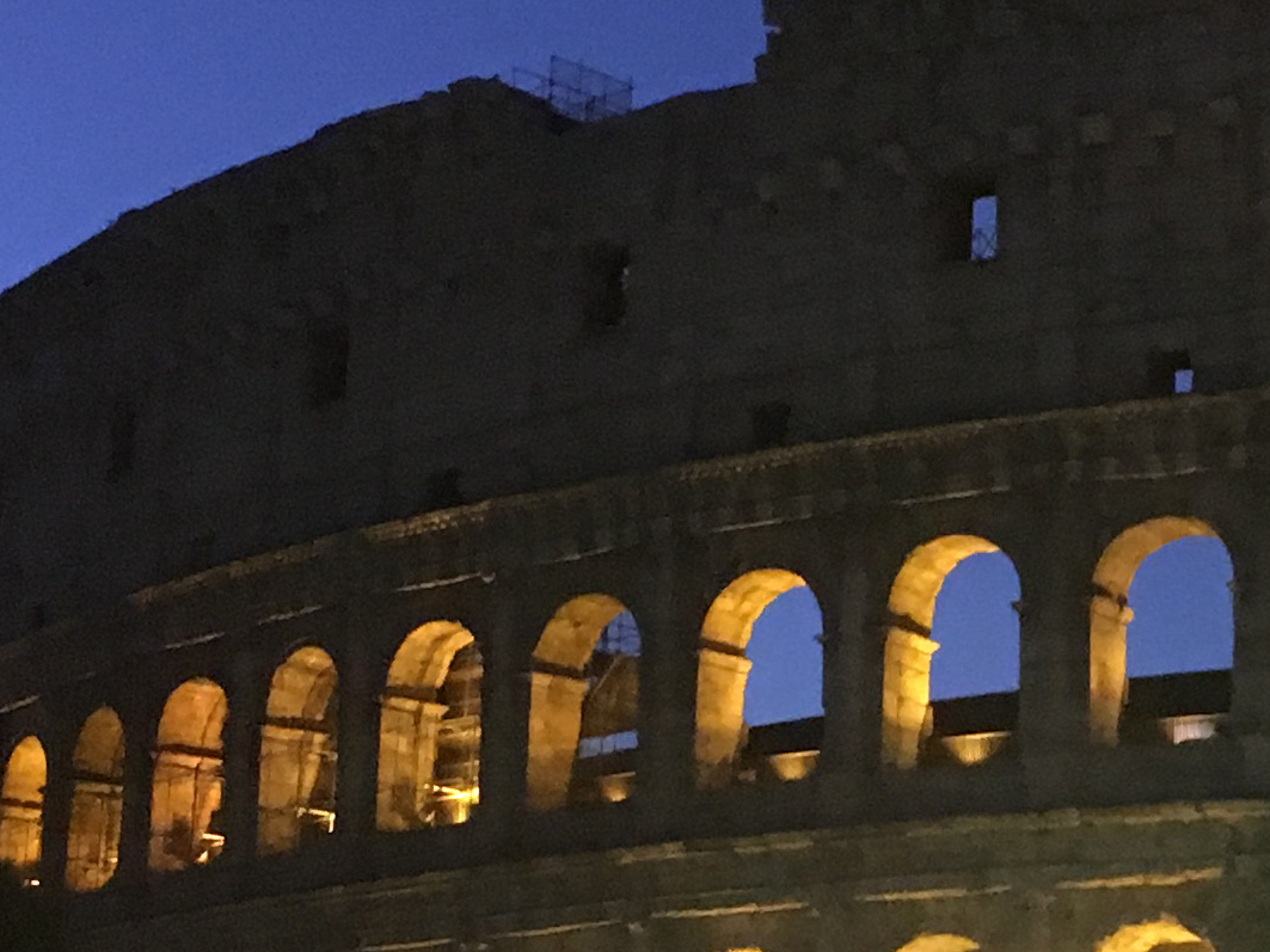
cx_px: 1154
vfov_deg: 13.4
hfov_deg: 17.6
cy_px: 655
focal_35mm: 110
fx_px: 4035
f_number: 2.2
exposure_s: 1/17
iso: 400
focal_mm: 4.15
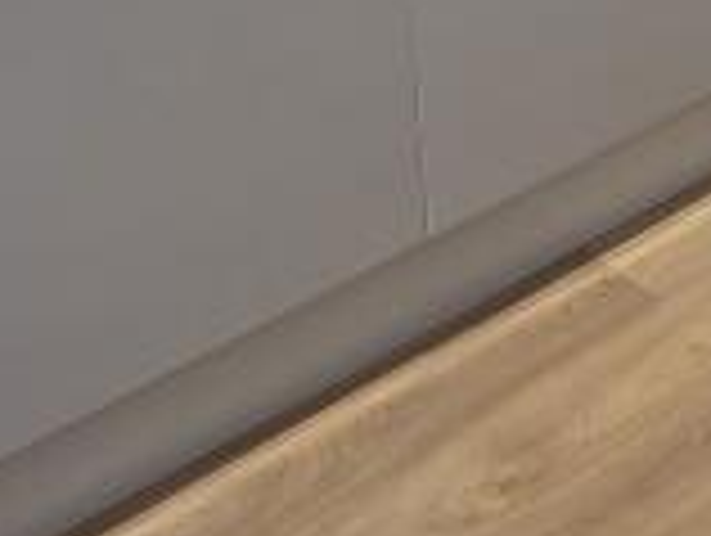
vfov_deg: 15.1
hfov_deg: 20.3
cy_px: -455
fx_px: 1728
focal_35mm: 84
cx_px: 1040
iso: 200
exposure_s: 1/60
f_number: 1.9
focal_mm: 2.2
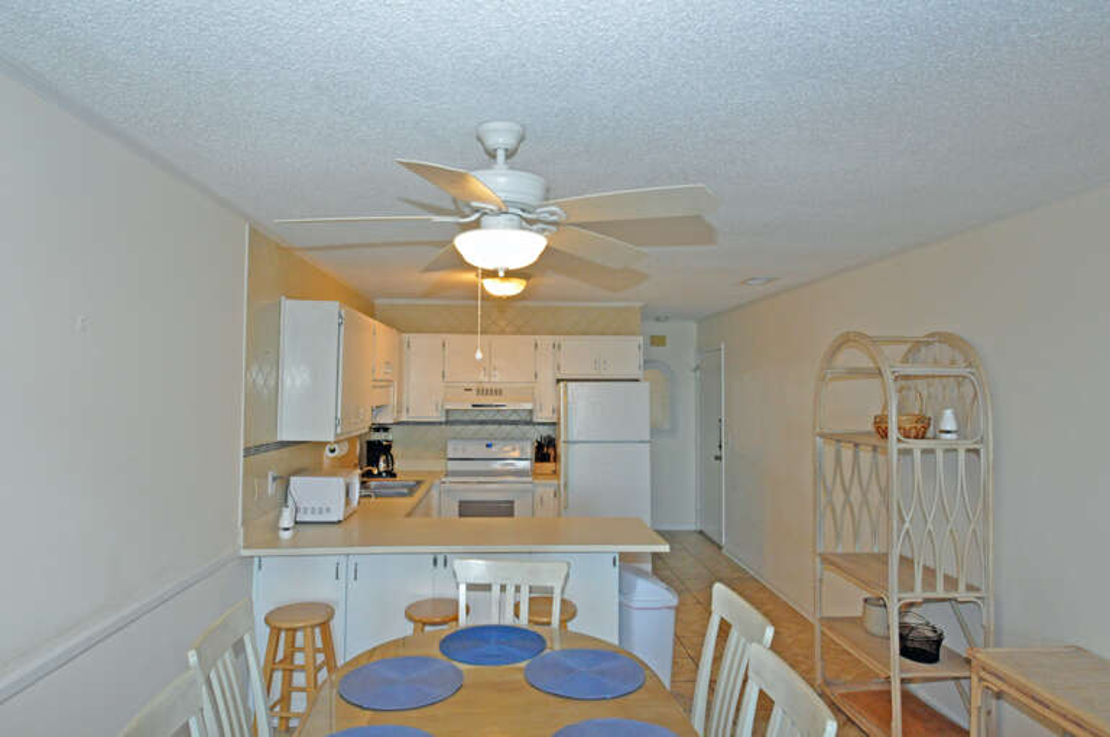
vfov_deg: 59.4
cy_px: 368
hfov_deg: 81.3
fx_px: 647
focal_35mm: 21
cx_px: 555
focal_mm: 14
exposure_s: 1/125
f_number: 7.1
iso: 2000
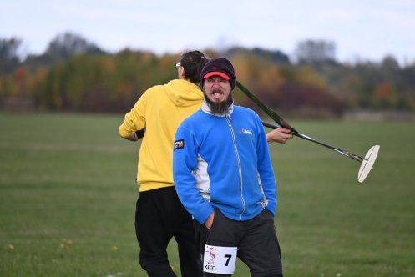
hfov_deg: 5.2
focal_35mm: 400
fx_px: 4614
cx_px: 208
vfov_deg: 3.4
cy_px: 138
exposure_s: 1/800
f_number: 6.3
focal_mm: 400
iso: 640
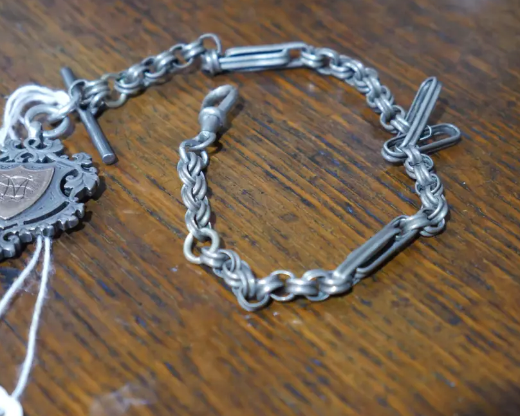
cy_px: 184
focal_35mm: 94
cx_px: 216
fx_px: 1447
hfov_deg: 20.4
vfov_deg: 16.4
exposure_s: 1/100
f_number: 5.5
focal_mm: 38
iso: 3200
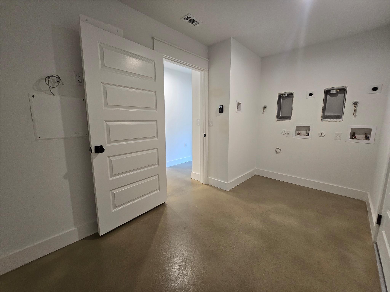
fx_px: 146
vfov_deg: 89.9
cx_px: 195
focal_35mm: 13
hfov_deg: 106.2
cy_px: 146
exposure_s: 1/60
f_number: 2.2
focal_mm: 2.2
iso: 250
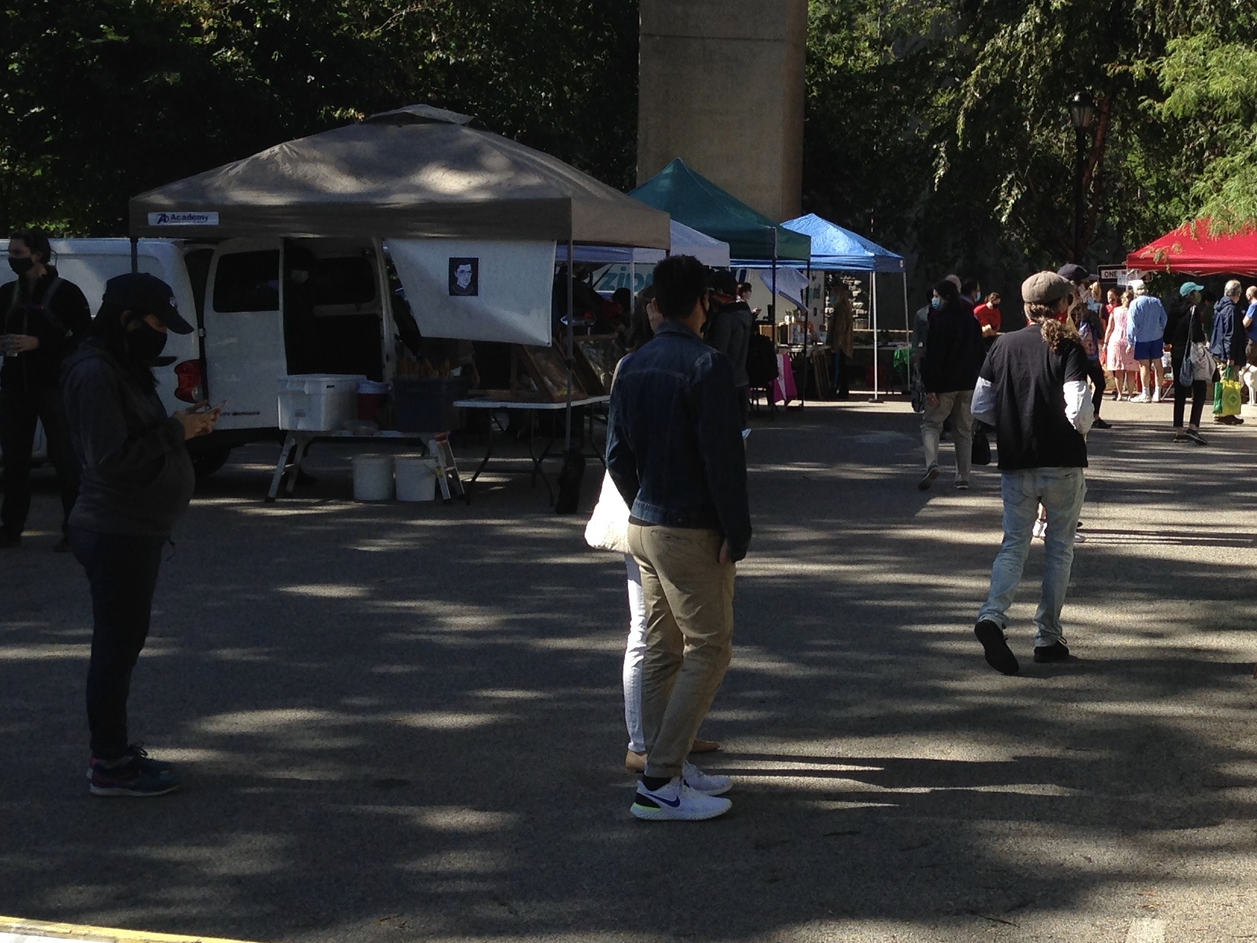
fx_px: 2360
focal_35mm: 65
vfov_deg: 22.6
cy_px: 381
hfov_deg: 28.7
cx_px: 1119
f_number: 2.4
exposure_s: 1/889
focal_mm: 4.12
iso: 50
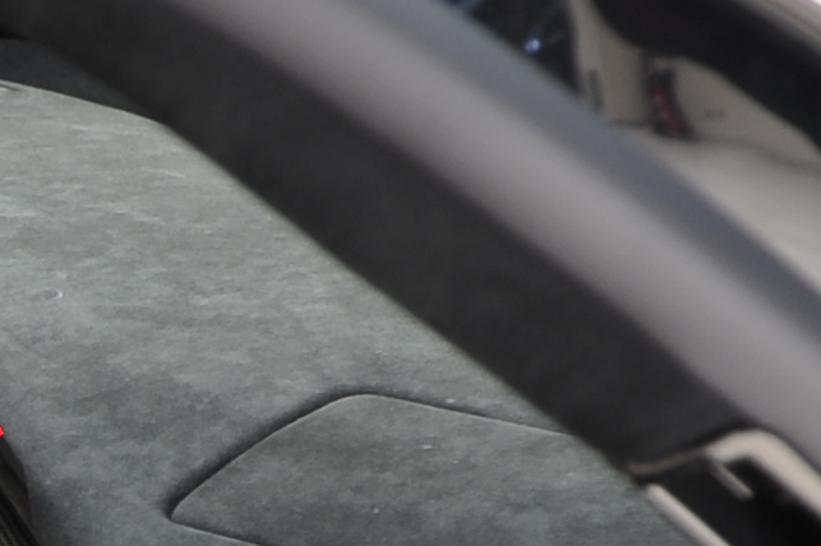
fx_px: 3920
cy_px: 1132
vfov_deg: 7.6
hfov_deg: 10.3
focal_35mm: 172
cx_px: -1152
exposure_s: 1.6
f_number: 4.5
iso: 200
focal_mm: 26
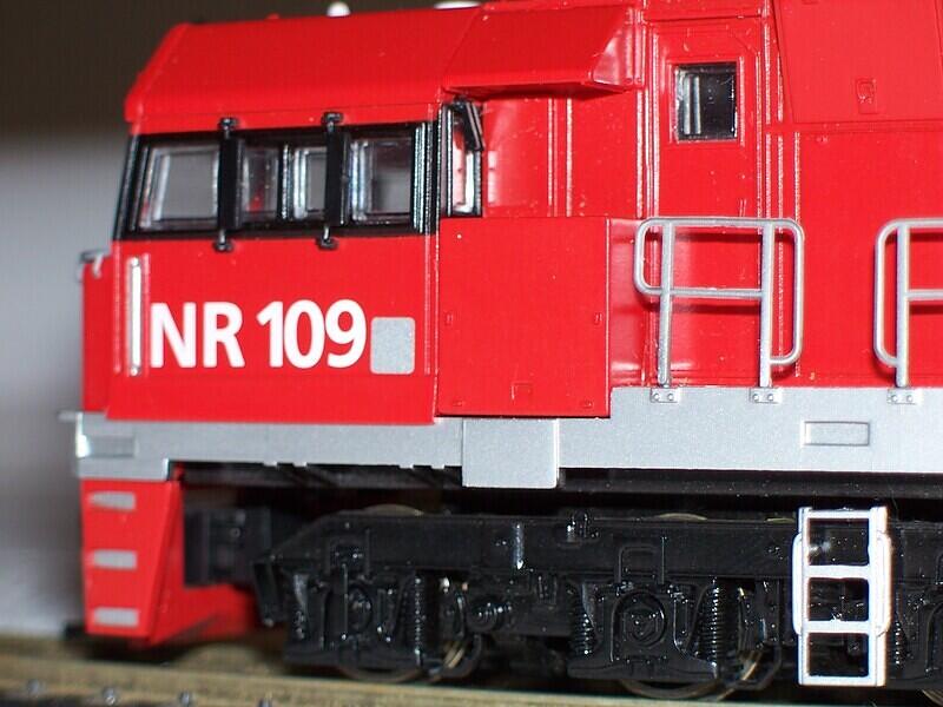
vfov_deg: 12.1
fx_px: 3323
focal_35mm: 122
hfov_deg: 16.1
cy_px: 354
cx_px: 472
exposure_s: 1/125
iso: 80
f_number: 4
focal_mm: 21
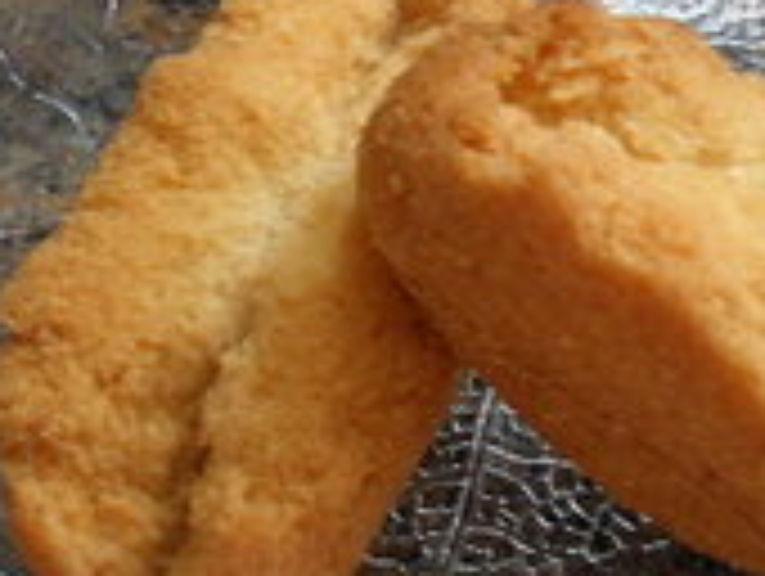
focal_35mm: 87
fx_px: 1925
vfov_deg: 17.0
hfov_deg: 22.4
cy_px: 288
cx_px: 459
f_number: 3.5
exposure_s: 1/4
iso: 100
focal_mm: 6.6
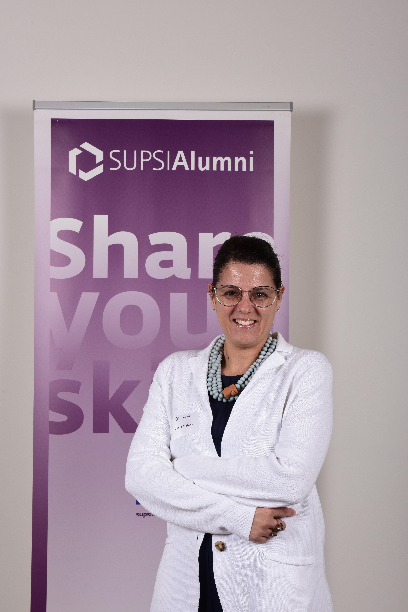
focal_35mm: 56
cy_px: 306
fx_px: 951
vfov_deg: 35.6
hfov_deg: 24.2
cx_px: 204
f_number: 13
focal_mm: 56
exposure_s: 1/160
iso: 250
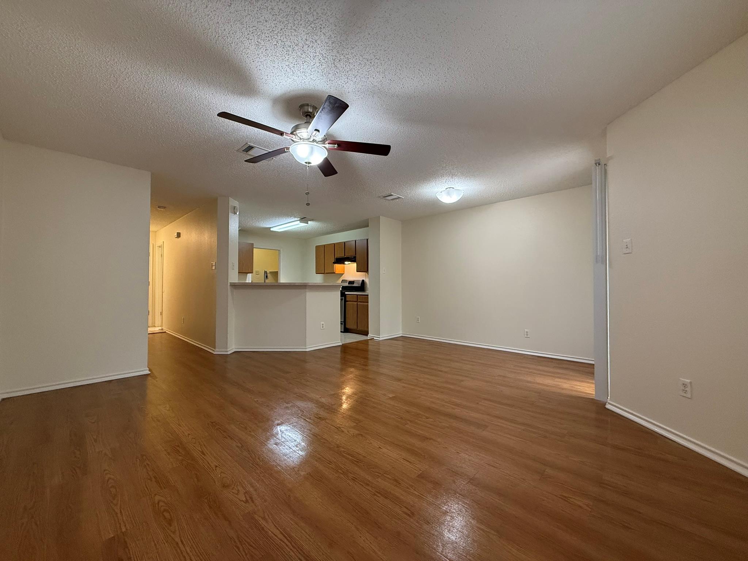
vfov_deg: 85.7
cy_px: 280
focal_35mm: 14
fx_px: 303
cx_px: 374
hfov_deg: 102.1
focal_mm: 2.22
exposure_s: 1/120
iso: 400
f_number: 2.2
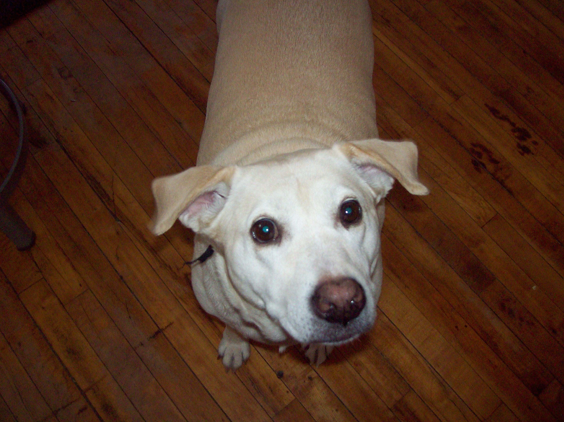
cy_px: 210
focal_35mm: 37
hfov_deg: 50.2
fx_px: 603
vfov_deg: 38.6
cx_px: 279
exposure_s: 1/64
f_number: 2.7
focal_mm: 6
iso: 140
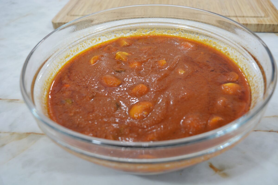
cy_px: 92
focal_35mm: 34
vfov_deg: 38.4
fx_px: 266
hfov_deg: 55.1
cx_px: 139
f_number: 5.6
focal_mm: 23
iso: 400
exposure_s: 1/125
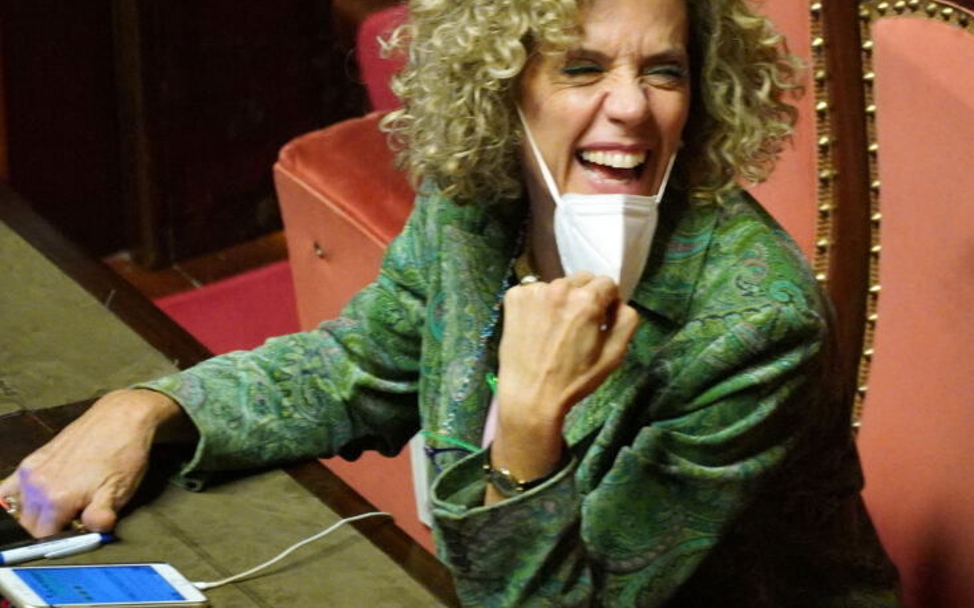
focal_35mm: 751
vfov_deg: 1.7
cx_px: 555
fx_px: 19934
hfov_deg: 2.8
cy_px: 242
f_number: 5.6
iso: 10000
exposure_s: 1/160
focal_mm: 400
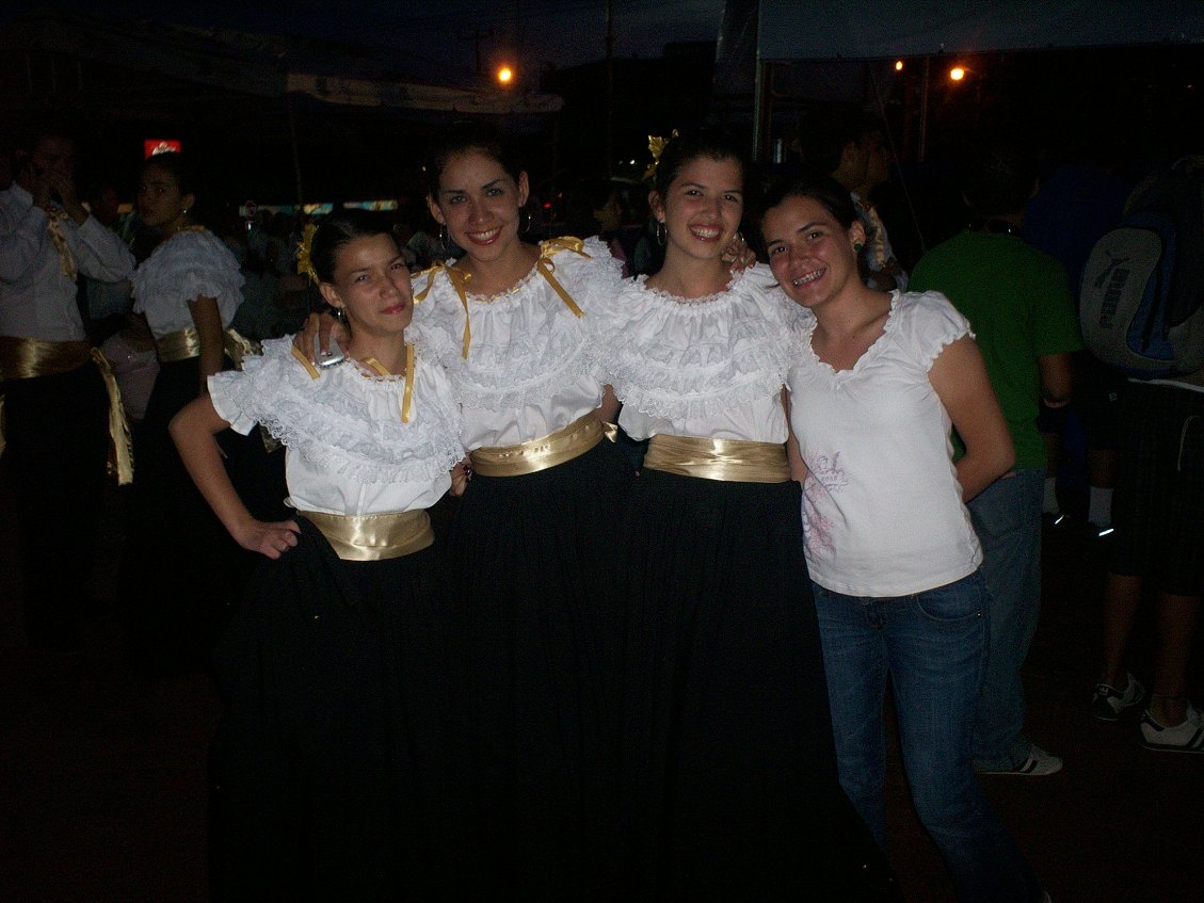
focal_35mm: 36
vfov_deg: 39.7
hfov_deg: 51.3
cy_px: 452
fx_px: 1252
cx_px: 602
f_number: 4.5
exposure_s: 1/21.2
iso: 140
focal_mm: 6
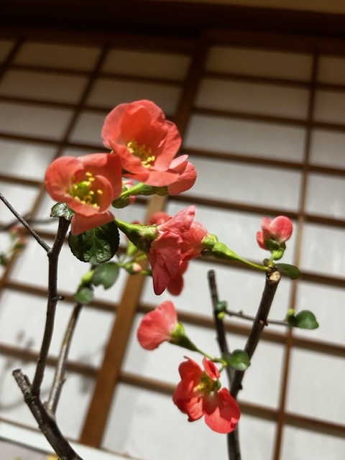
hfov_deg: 53.1
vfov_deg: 67.3
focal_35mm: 26
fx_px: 346
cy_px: 230
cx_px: 172
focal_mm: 5.7
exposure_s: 1/50
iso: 400
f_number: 1.5
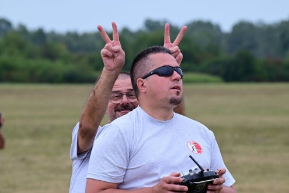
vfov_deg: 3.4
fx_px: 3227
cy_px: 96
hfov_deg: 5.1
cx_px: 144
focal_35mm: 402
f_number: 16
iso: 1000
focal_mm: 400
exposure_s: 1/250
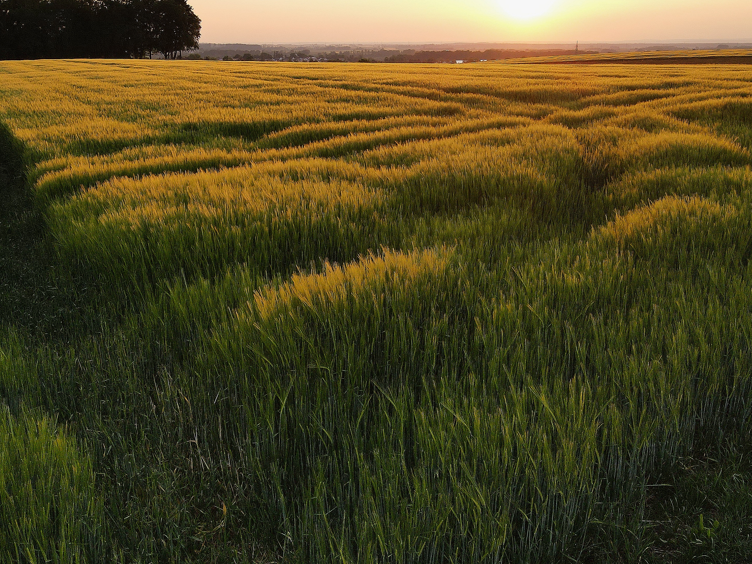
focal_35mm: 33
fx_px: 717
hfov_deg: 55.3
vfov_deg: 42.9
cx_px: 345
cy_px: 252
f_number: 2.8
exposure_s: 1/200
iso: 100
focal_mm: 4.5
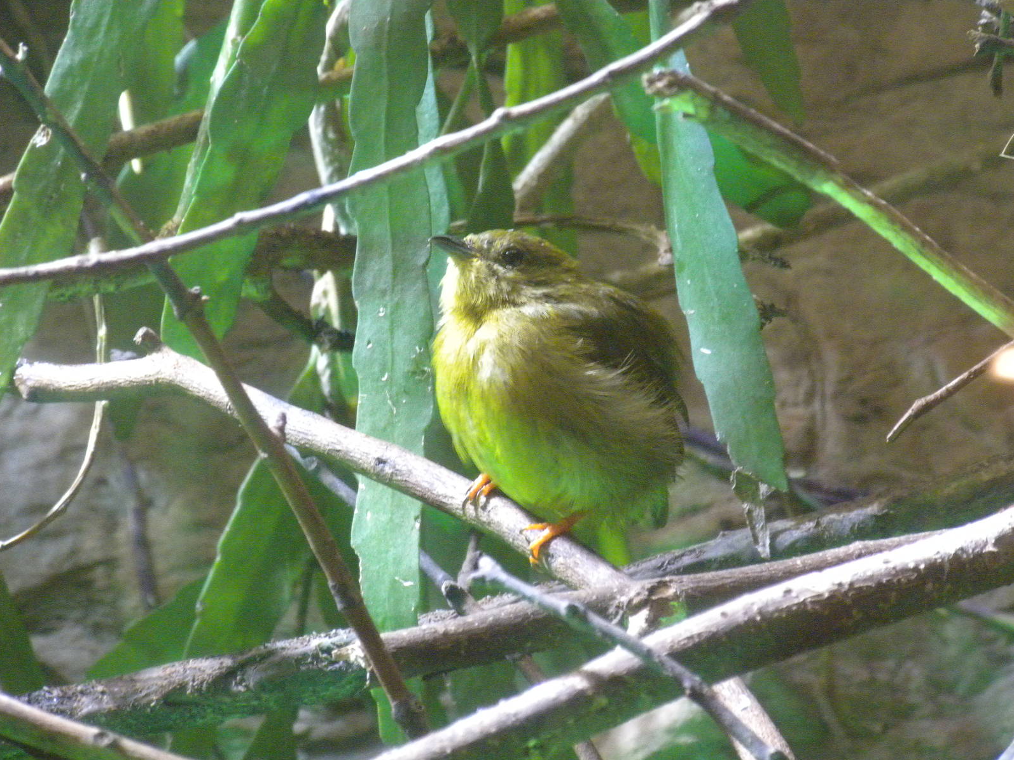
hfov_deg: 7.6
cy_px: 381
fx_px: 7644
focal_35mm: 261
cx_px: 508
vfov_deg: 5.7
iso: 742
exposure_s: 1/9.4
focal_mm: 46.2
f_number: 5.3
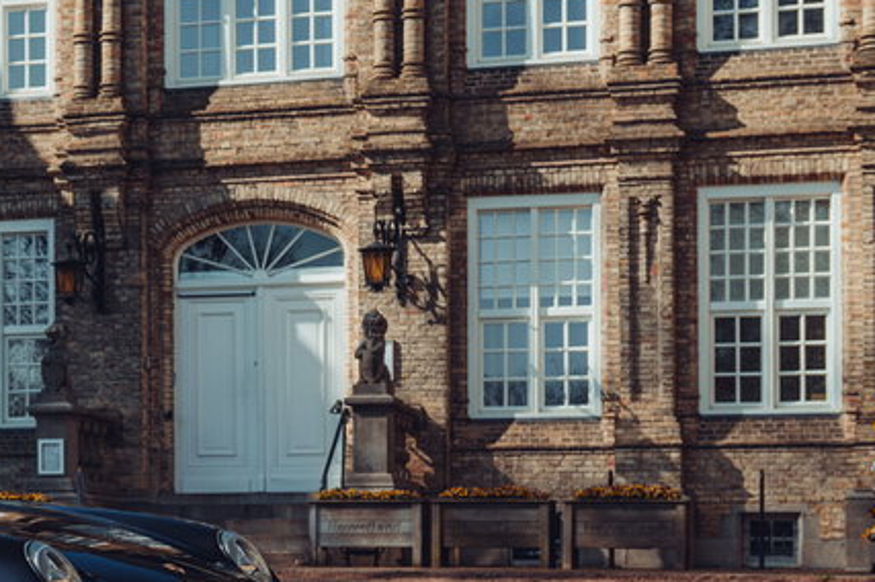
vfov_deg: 12.7
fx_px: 2623
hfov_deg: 18.1
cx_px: -156
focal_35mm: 108
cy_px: 333
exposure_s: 1/200
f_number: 5.6
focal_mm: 45
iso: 100
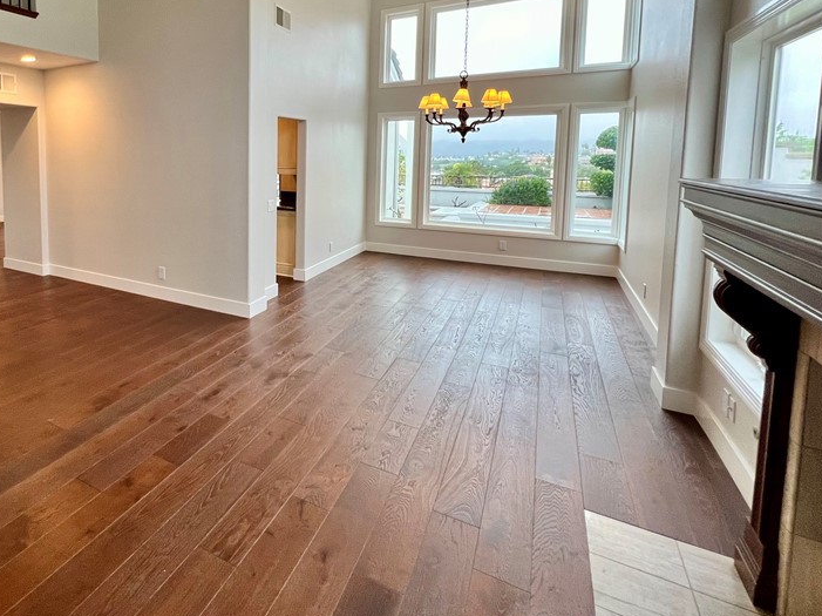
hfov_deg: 79.6
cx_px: 227
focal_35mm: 19
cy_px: 199
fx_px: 451
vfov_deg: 66.6
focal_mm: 1.57
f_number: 1.8
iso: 160
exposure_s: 1/120
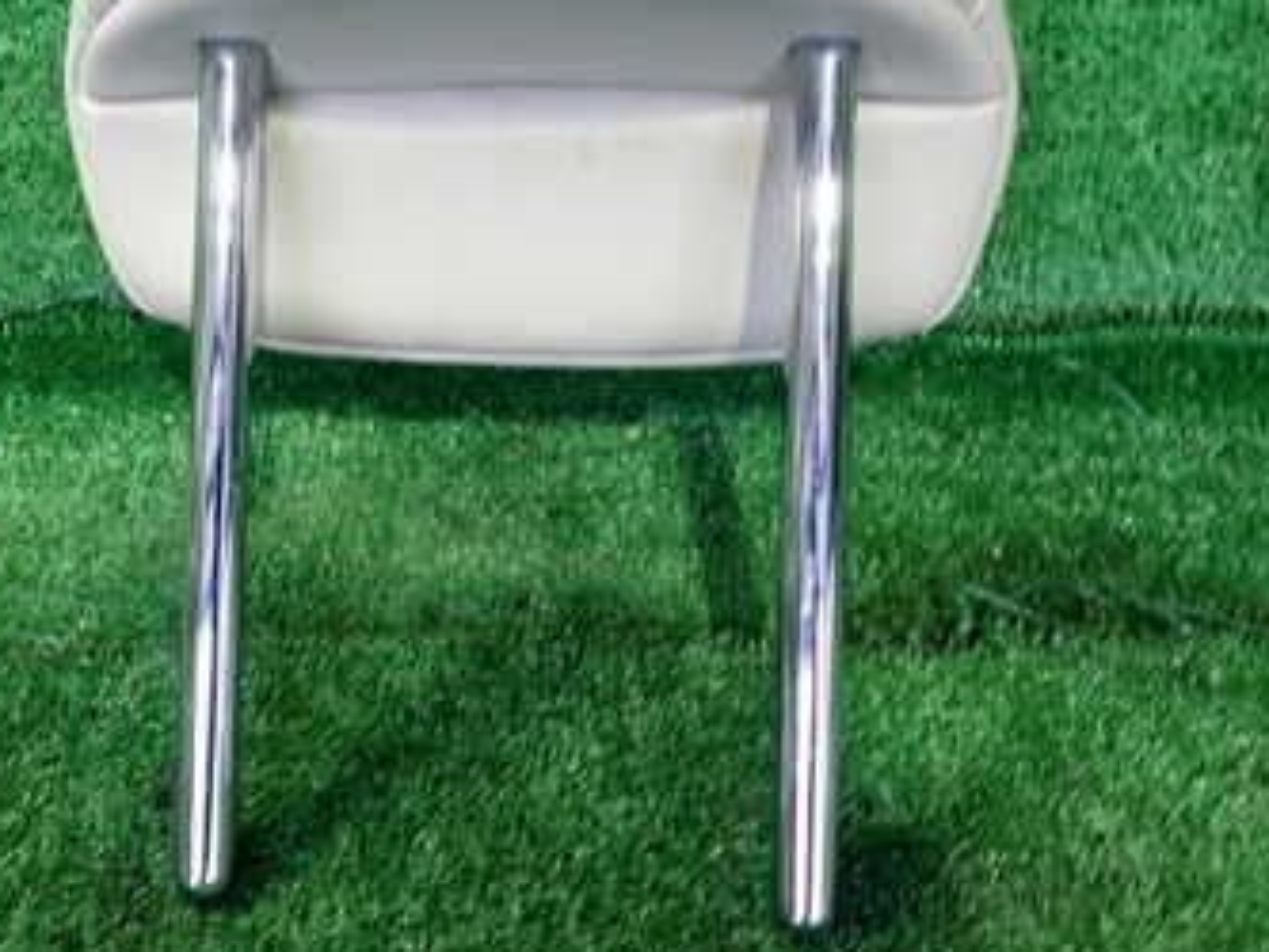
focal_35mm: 45
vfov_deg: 32.1
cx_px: 419
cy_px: 400
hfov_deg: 41.5
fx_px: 1650
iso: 250
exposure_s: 1/30
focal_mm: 4.5
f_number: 2
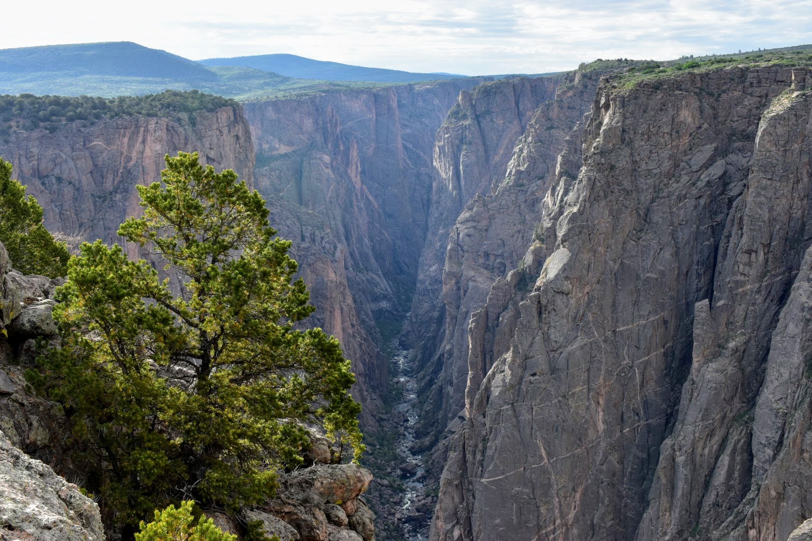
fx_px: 981
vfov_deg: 30.8
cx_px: 406
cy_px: 270
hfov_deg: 45.0
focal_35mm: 44
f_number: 10
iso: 400
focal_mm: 29
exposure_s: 1/250
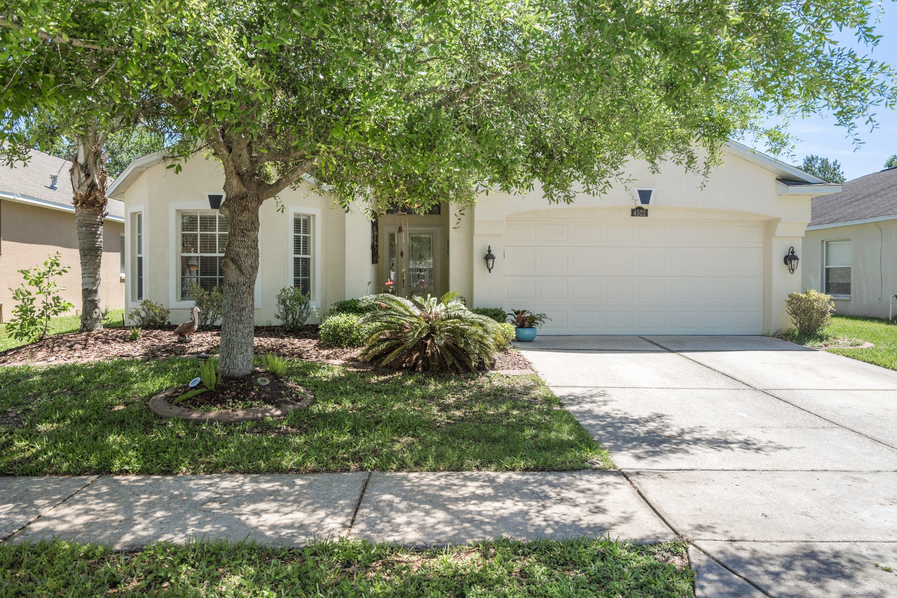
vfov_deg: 51.3
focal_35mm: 25
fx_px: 623
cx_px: 448
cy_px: 299
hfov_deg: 71.5
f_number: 8
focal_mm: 25
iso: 320
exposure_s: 1/500
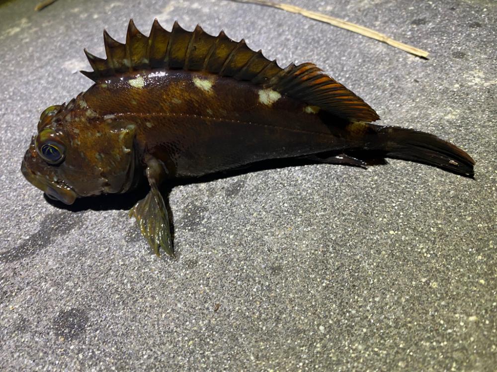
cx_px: 248
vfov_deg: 53.1
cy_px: 186
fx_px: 373
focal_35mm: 26
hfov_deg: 67.3
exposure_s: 1/70
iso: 125
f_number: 1.8
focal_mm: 4.25
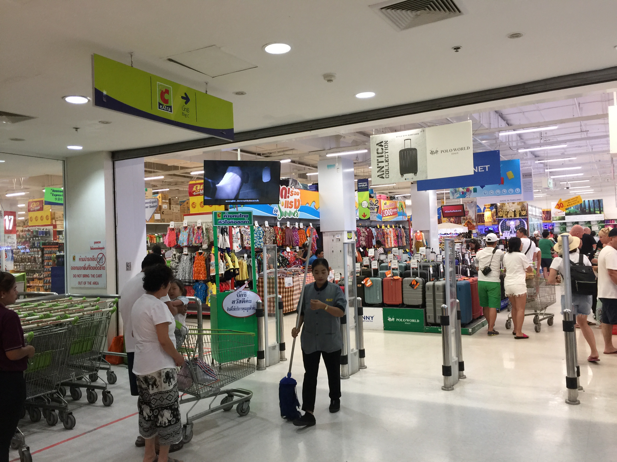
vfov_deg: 48.2
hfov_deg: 61.7
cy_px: 231
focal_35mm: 29
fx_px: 517
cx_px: 308
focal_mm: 4.15
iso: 64
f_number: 2.2
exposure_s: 1/33
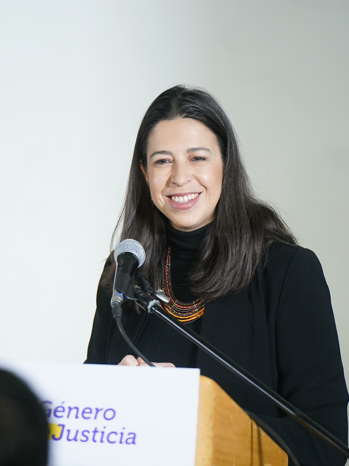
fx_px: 3495
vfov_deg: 7.6
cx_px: 55
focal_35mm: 260
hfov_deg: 5.7
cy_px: 233
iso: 2500
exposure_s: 1/320
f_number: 2.8
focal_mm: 180
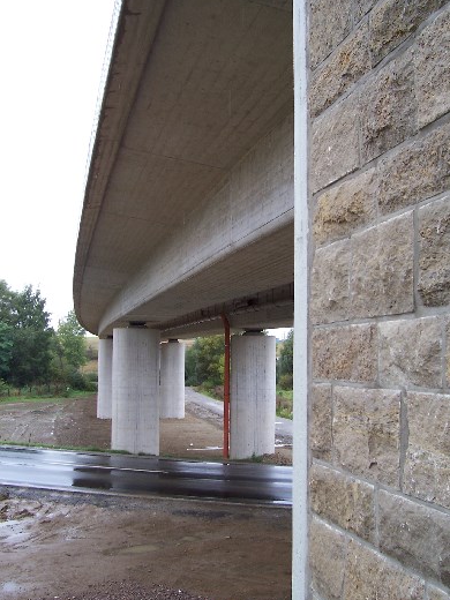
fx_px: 641
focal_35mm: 37
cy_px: 291
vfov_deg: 50.1
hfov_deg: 38.7
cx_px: 225
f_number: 2.7
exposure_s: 1/90
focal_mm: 5.6
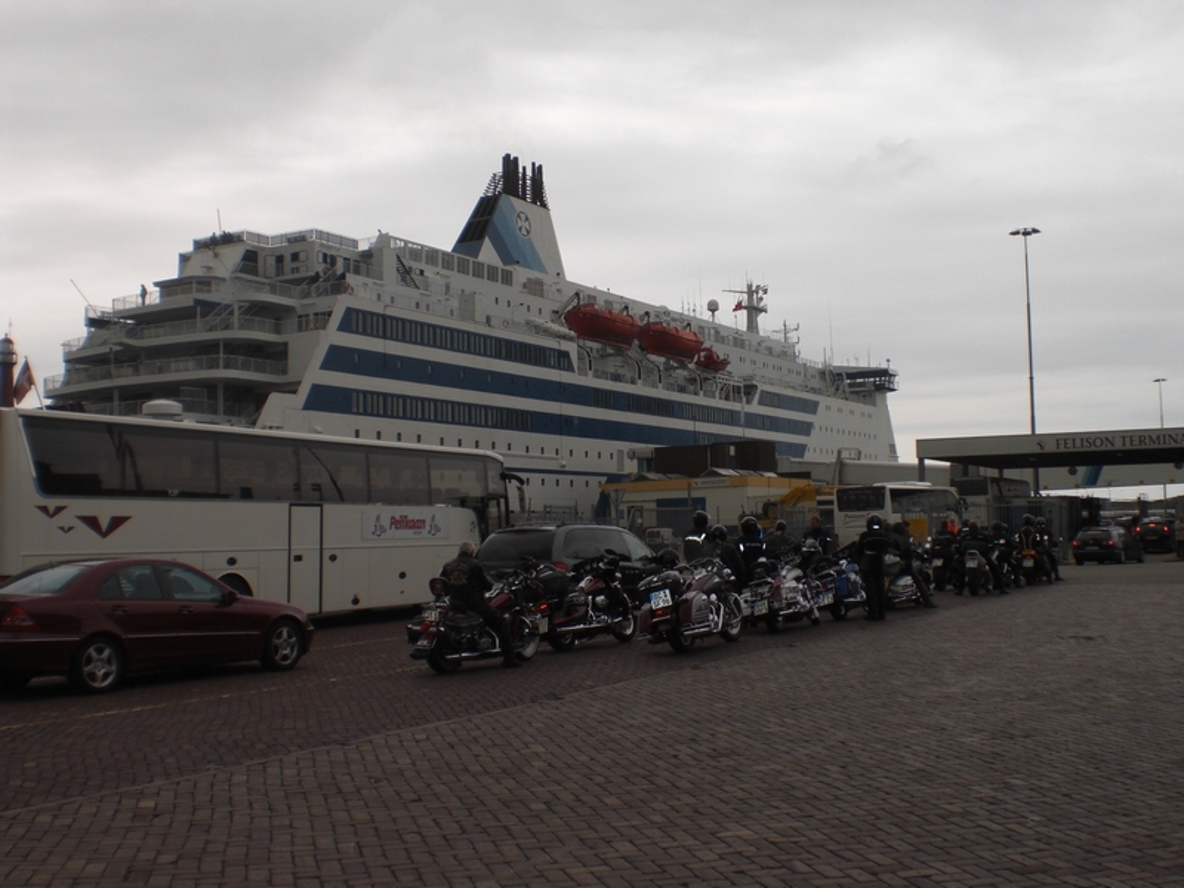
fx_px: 1300
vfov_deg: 37.7
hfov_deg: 49.0
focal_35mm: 38
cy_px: 444
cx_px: 592
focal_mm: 6.3
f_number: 4.4
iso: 50
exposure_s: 1/400
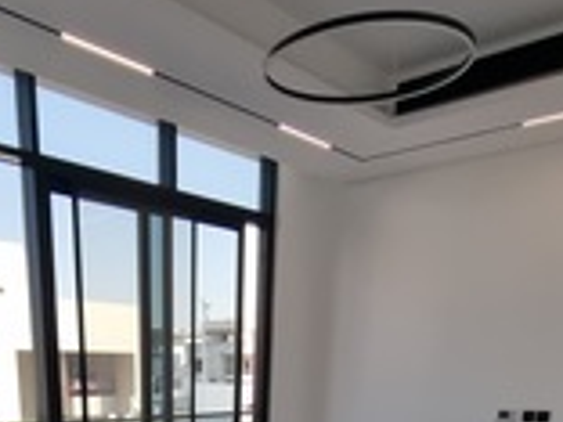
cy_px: 568
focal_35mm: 38
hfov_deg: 48.3
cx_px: 197
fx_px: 618
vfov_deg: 29.3
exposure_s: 1/251
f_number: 2.2
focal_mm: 2.2
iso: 50
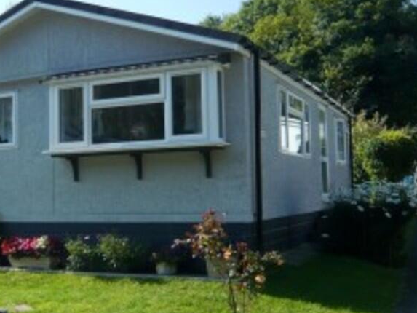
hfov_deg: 37.4
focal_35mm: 50
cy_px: 148
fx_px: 602
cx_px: 111
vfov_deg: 29.1
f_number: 2.8
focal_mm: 4.6
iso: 100
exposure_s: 1/800
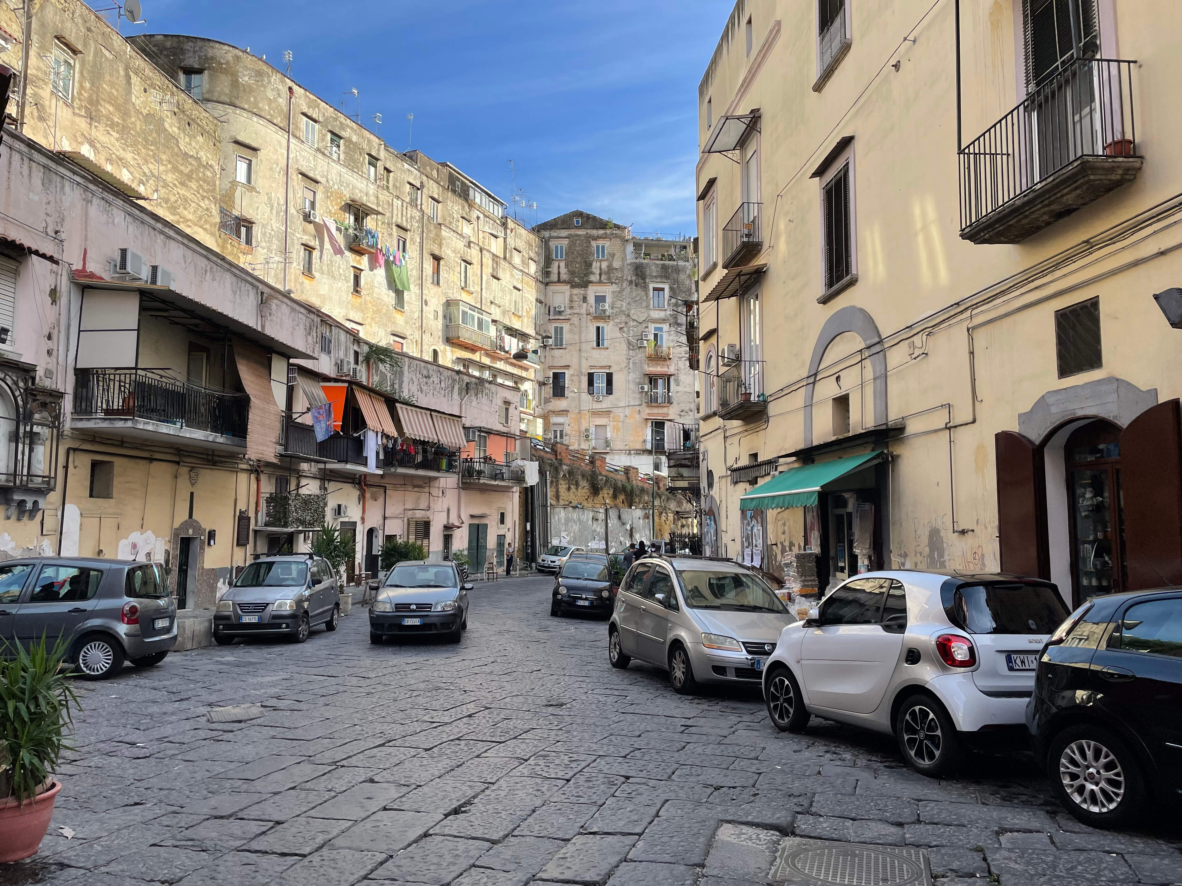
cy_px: 443
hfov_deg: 67.3
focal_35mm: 26
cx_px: 591
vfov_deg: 53.1
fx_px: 888
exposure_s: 1/979
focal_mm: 4.2
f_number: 1.6
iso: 32
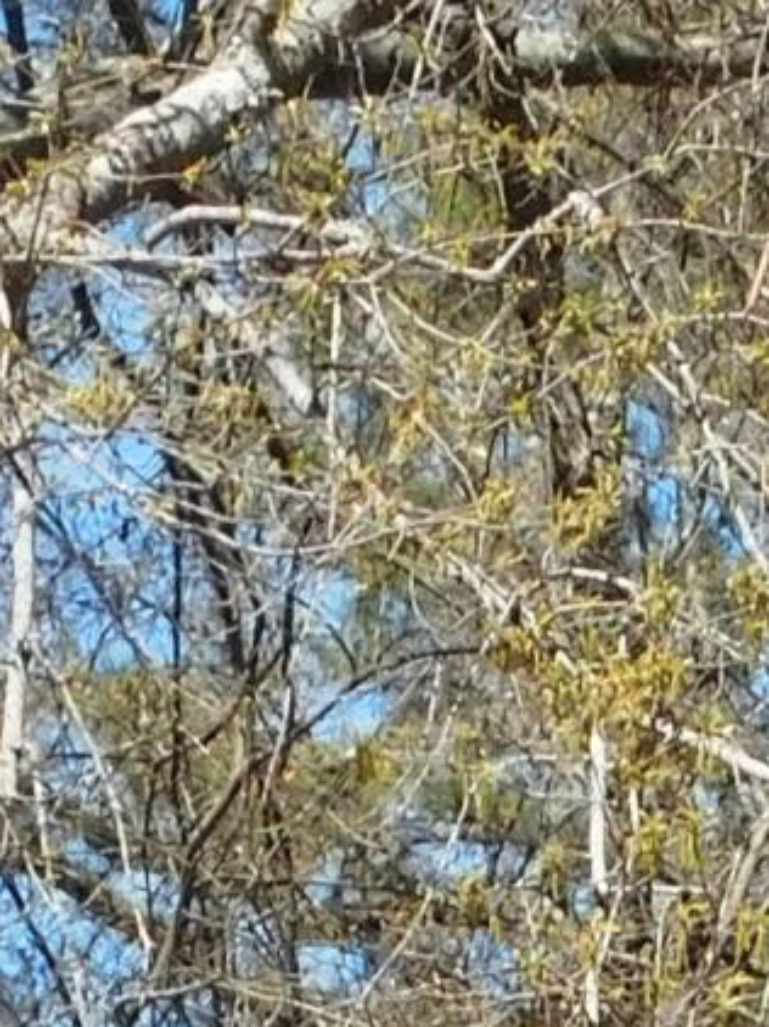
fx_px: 7590
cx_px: 903
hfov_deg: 5.8
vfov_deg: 7.3
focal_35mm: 256
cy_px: 2385
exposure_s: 1/800
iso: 125
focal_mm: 6.3
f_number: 3.5
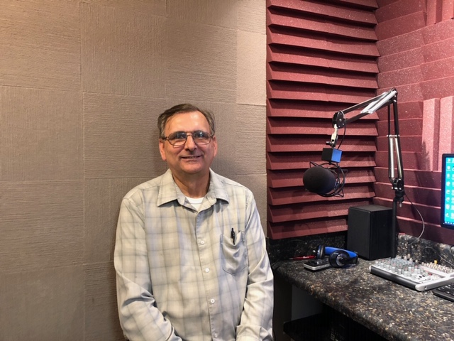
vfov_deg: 49.7
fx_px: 367
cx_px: 227
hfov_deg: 63.4
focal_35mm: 28
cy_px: 170
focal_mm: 4
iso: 80
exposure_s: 1/7
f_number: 1.8
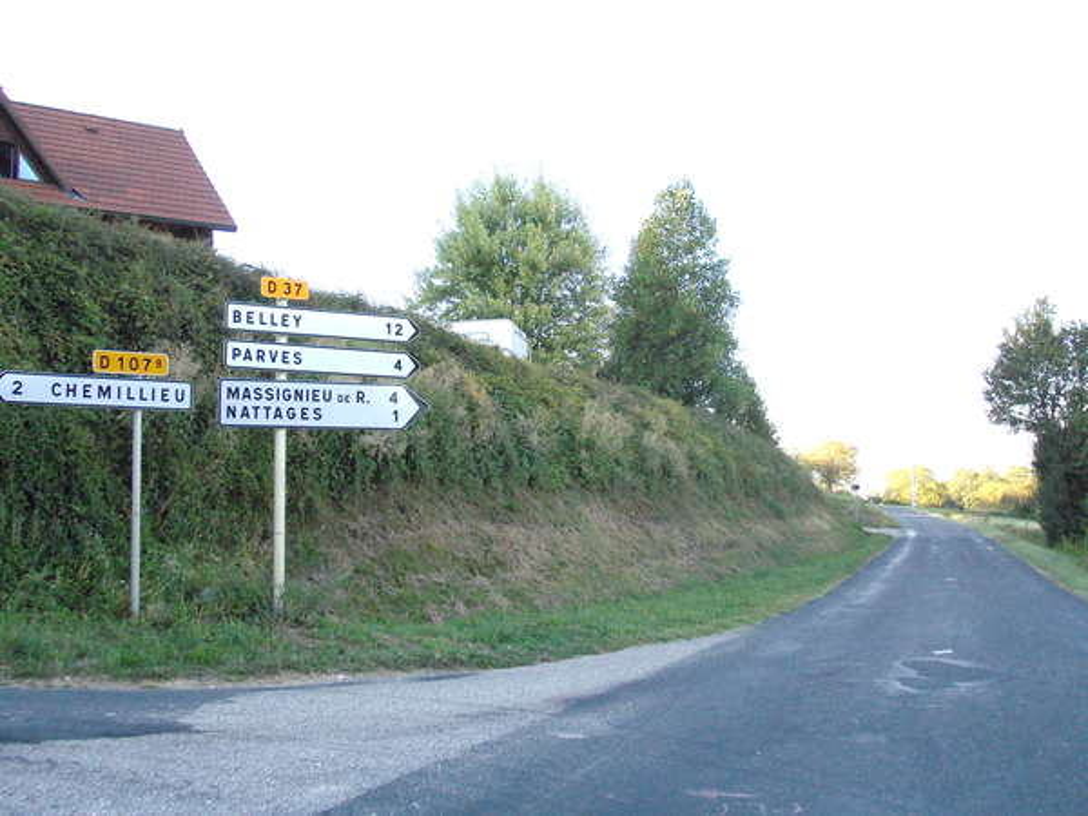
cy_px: 408
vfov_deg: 37.7
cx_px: 544
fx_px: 1194
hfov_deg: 49.0
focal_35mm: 38
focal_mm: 5.3
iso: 80
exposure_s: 1/250
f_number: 3.1
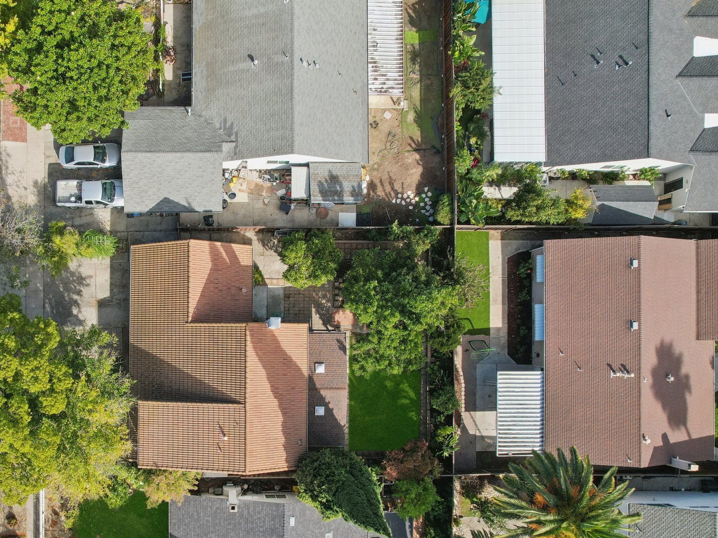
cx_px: 221
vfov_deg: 44.9
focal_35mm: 31
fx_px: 643
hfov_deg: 56.7
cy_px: 348
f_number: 2.8
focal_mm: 8.4
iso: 150
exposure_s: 1/180
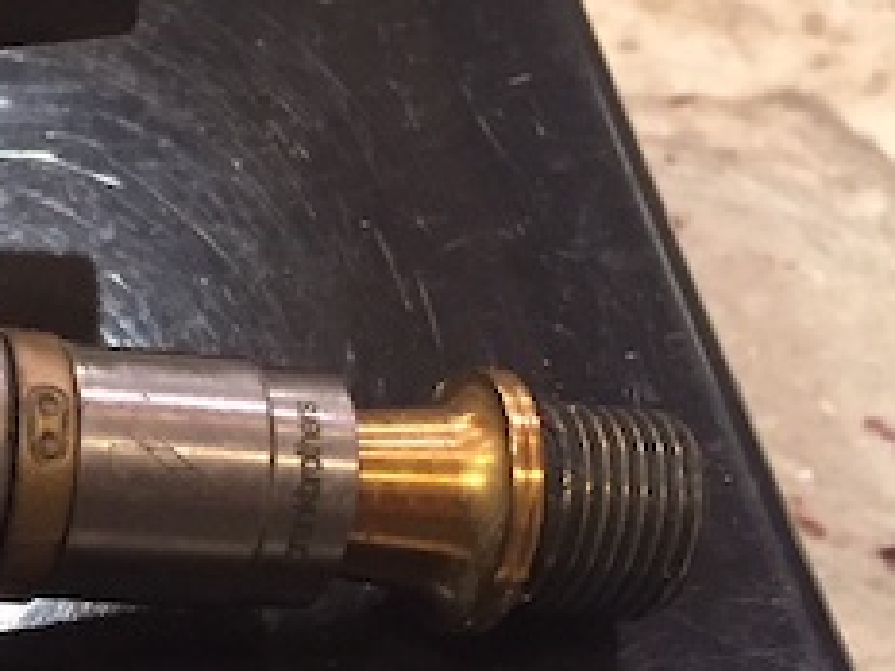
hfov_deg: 18.0
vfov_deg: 14.4
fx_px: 2586
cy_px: 748
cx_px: -363
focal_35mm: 100
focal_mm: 4.15
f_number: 2.2
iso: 200
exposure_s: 1/30
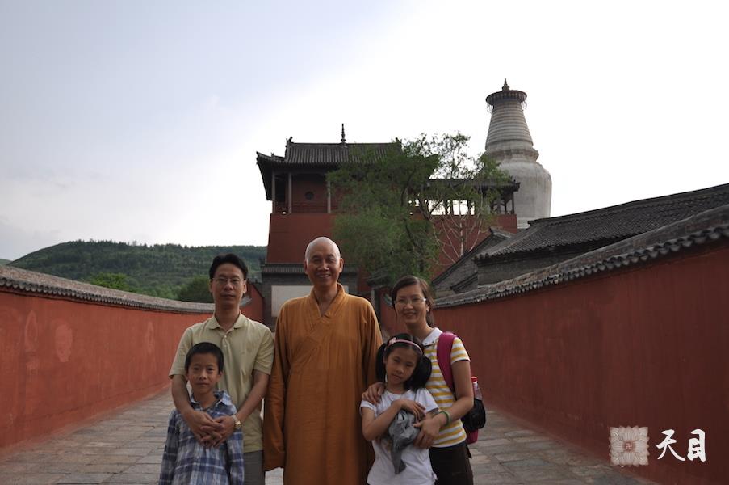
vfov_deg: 39.9
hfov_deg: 57.3
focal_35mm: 33
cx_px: 364
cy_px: 242
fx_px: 668
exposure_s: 1/50
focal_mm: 22
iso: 100
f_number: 3.8
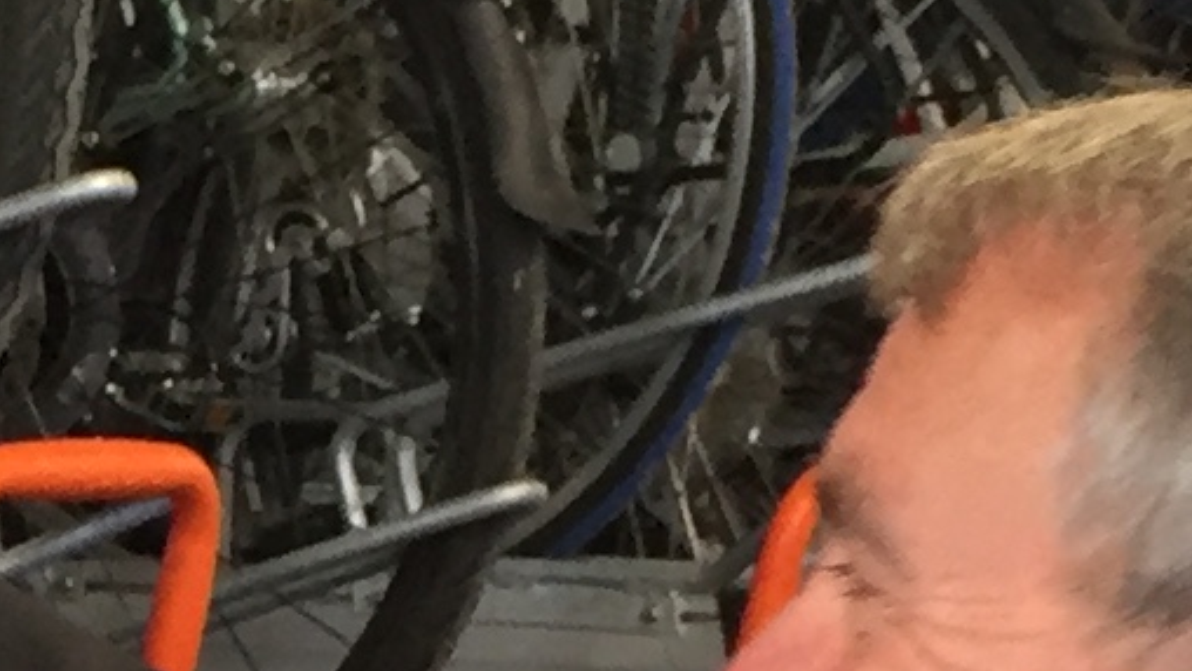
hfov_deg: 10.4
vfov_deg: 5.9
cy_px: 1053
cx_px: -310
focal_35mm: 203
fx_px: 6418
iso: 125
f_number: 2.2
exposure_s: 1/33
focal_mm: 4.15
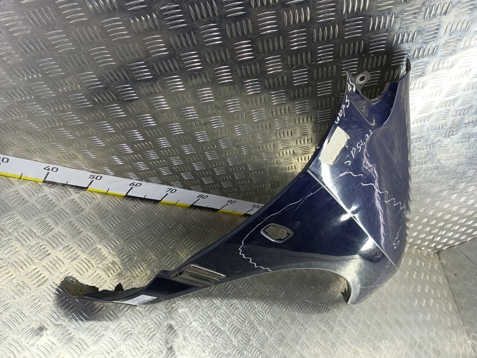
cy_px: 179
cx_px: 238
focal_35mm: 23
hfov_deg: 73.9
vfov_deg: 58.9
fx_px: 317
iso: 140
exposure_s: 1/50
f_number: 1.6
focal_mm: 4.11
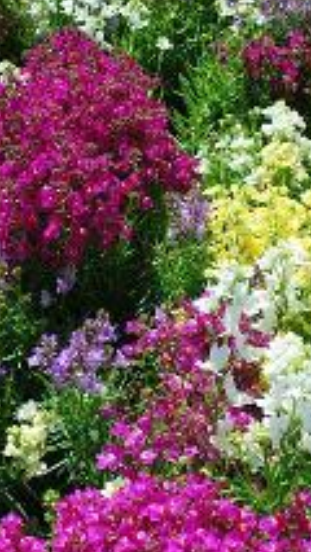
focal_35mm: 77
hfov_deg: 15.6
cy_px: 223
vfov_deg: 27.5
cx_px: 83
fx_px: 1128
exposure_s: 1/200
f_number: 8
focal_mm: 26
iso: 100
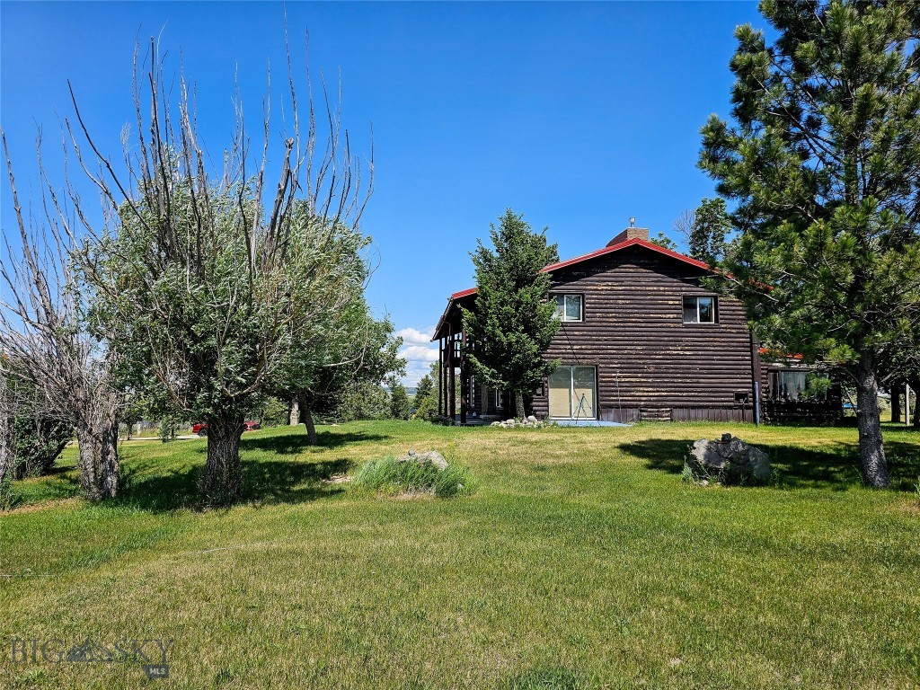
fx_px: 611
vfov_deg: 58.9
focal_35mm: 23
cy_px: 345
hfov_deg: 73.9
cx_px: 460
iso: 10
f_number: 1.7
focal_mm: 6.3
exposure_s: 1/900
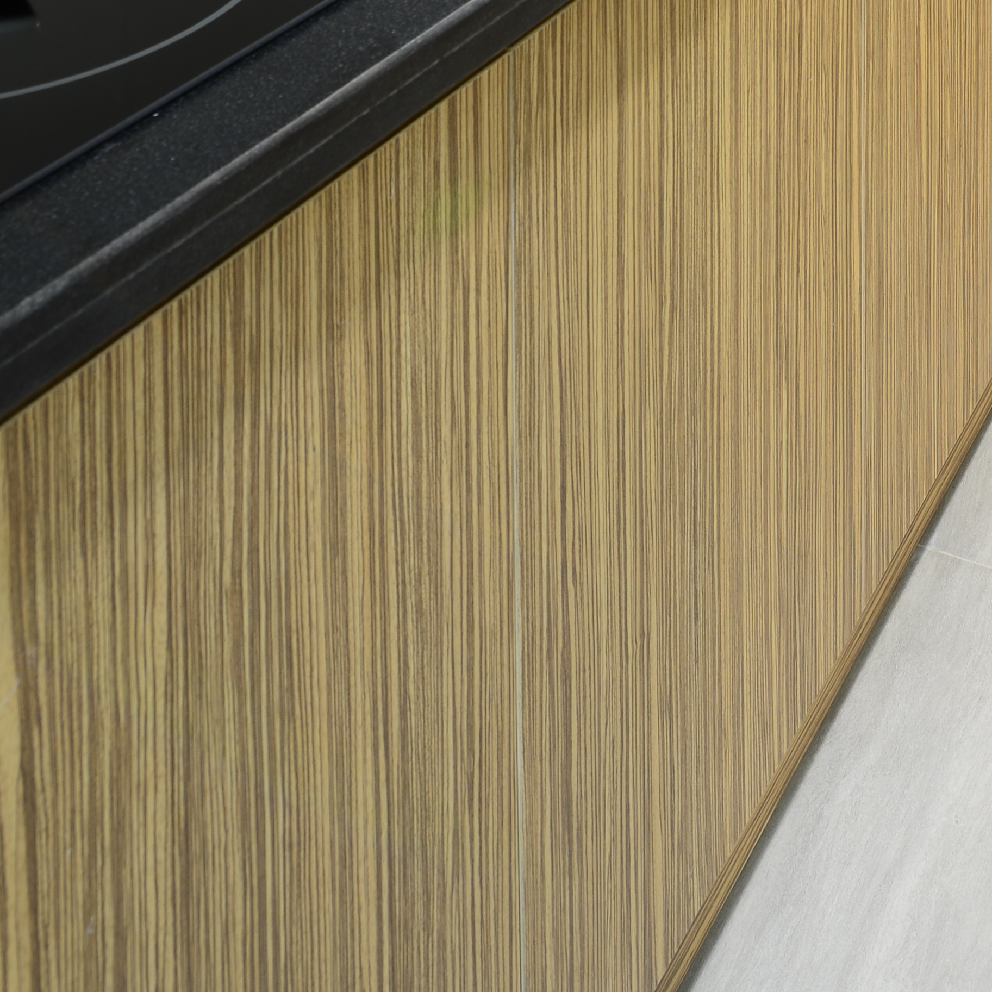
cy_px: -761
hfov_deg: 31.8
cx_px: 1054
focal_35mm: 48
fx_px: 1556
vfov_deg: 22.3
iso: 100
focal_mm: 14
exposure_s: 2
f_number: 8
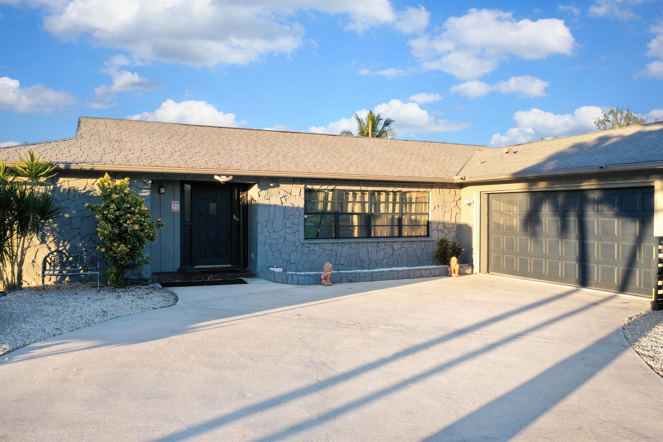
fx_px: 516
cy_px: 221
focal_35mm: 28
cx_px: 332
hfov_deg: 65.5
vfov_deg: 46.4
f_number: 4.5
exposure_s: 1/200
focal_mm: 10.26
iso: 100
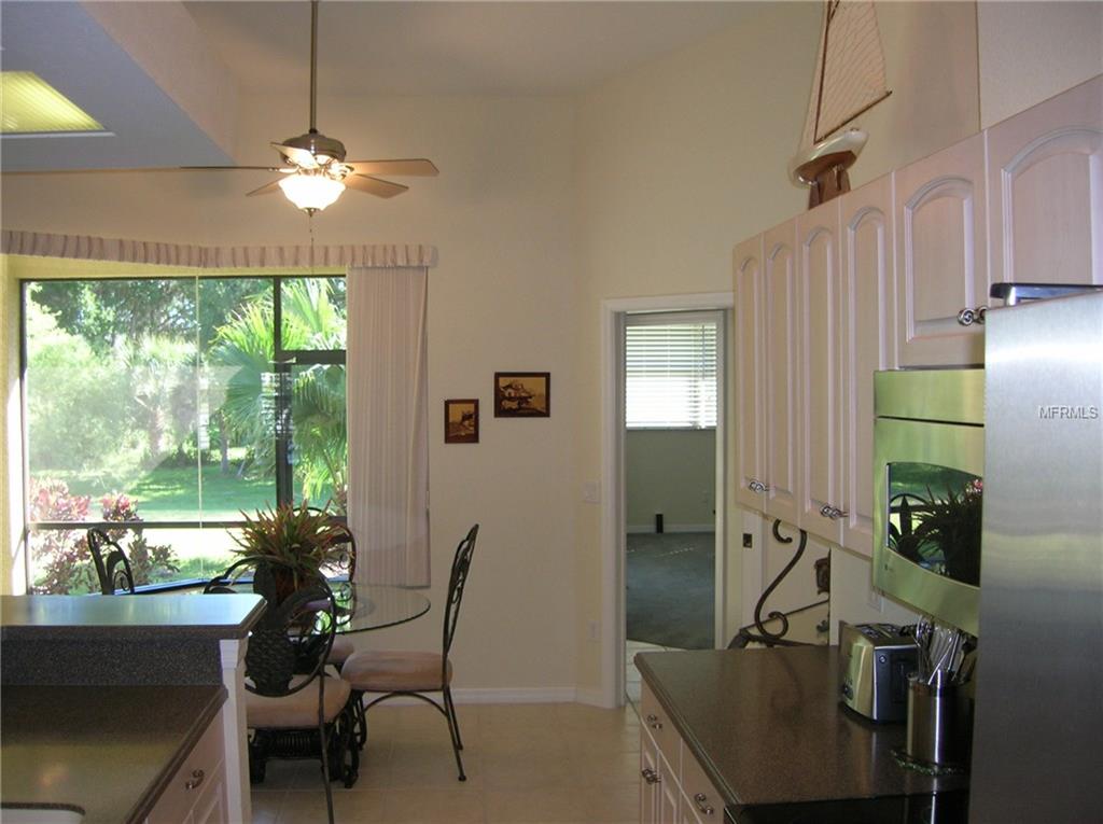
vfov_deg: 41.7
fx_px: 1082
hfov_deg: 54.0
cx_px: 552
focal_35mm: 34
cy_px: 412
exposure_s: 1/31.3
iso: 82
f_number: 2.9
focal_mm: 5.7
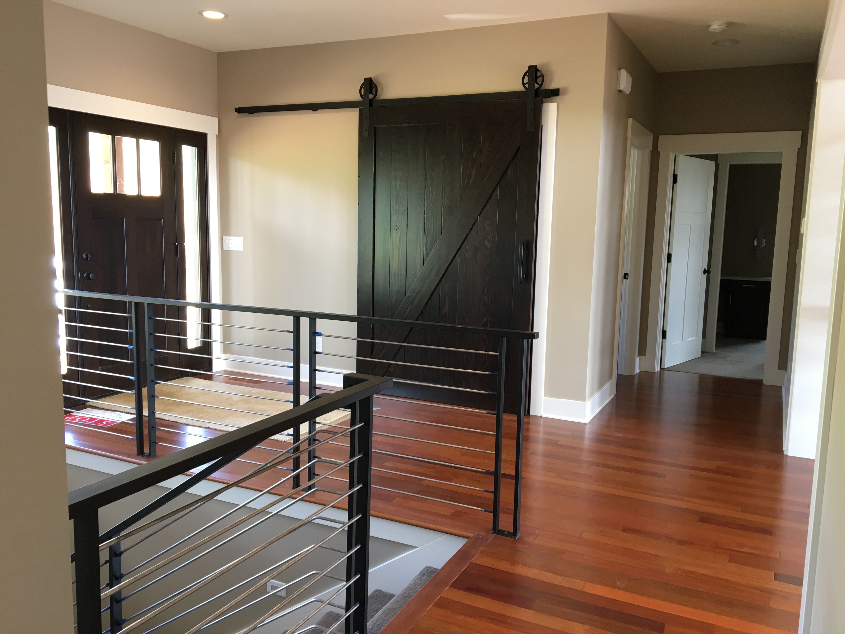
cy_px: 317
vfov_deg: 48.2
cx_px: 422
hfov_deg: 61.7
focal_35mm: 29
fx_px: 708
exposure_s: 1/30
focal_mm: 4.15
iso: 64
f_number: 2.2
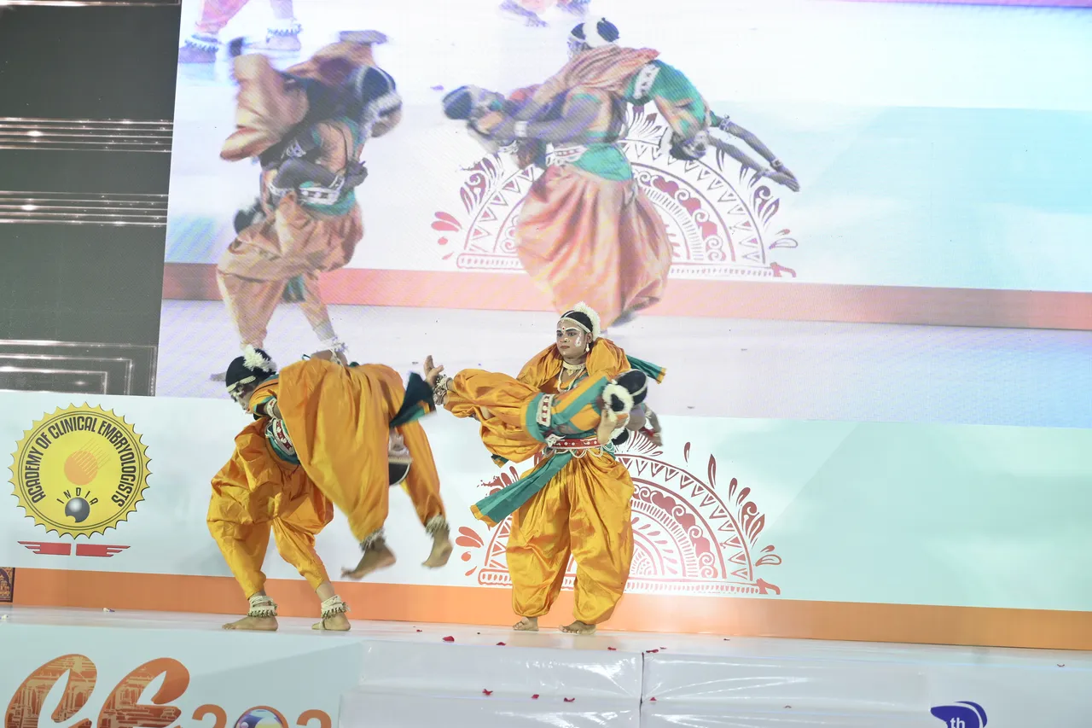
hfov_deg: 37.5
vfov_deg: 25.5
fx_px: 1607
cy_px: 364
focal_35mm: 53
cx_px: 546
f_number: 4
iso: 640
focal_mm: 53
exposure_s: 1/160
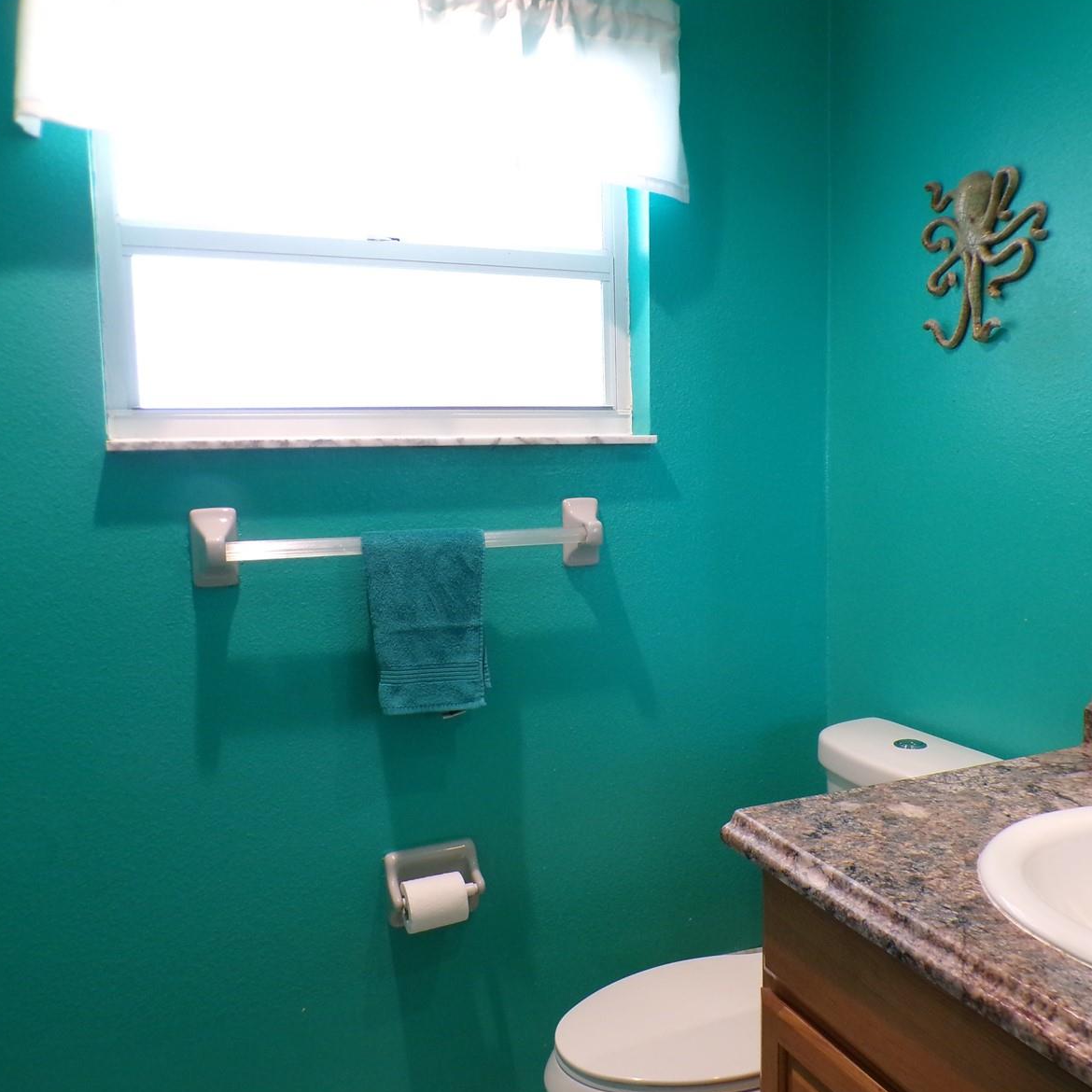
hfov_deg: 55.2
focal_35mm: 29
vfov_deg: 55.6
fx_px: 1035
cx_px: 660
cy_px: 552
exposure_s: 1/17
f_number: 3
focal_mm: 4.3
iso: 313
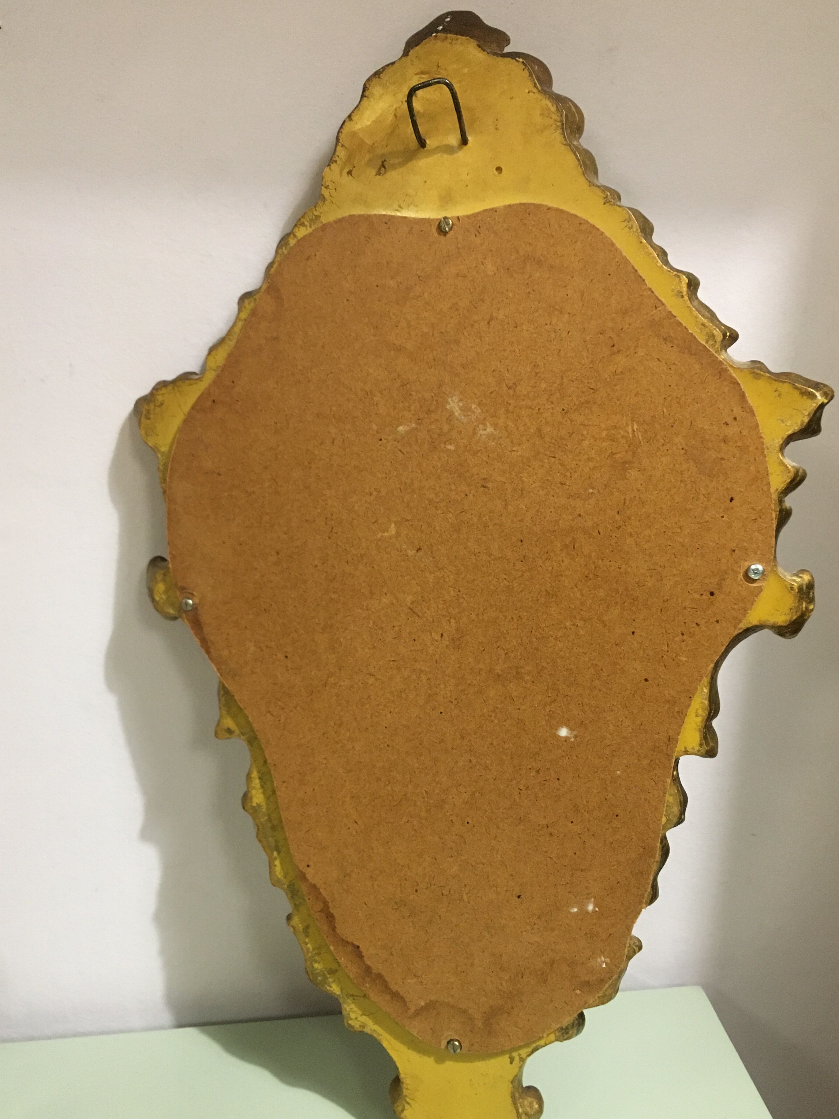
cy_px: 593
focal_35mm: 32
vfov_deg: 56.8
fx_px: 1034
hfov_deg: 44.2
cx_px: 422
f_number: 2.2
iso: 200
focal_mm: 4.15
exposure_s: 1/17
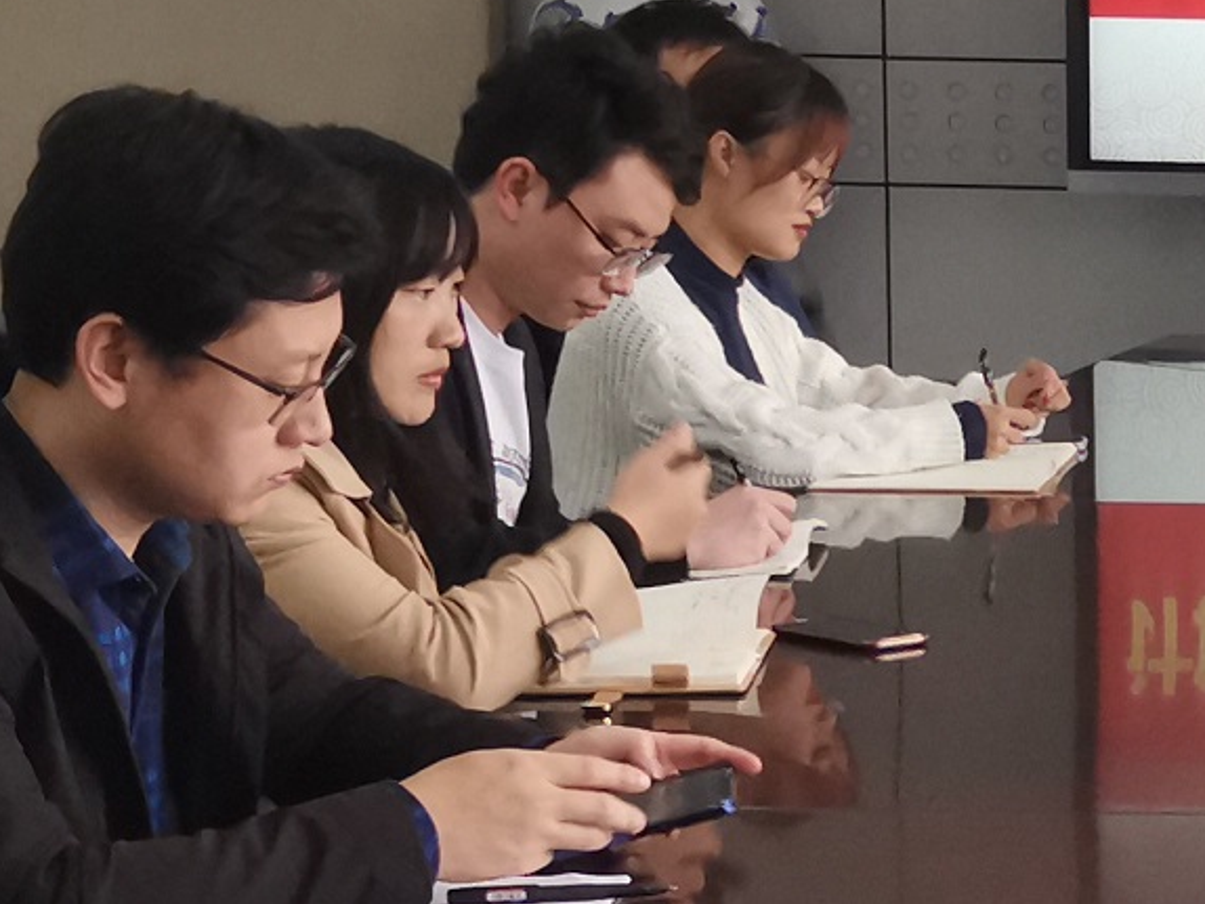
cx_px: 1510
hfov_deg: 14.6
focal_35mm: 130
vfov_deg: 11.4
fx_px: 4527
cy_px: 701
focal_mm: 3.95
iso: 200
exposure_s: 1/50
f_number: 1.8
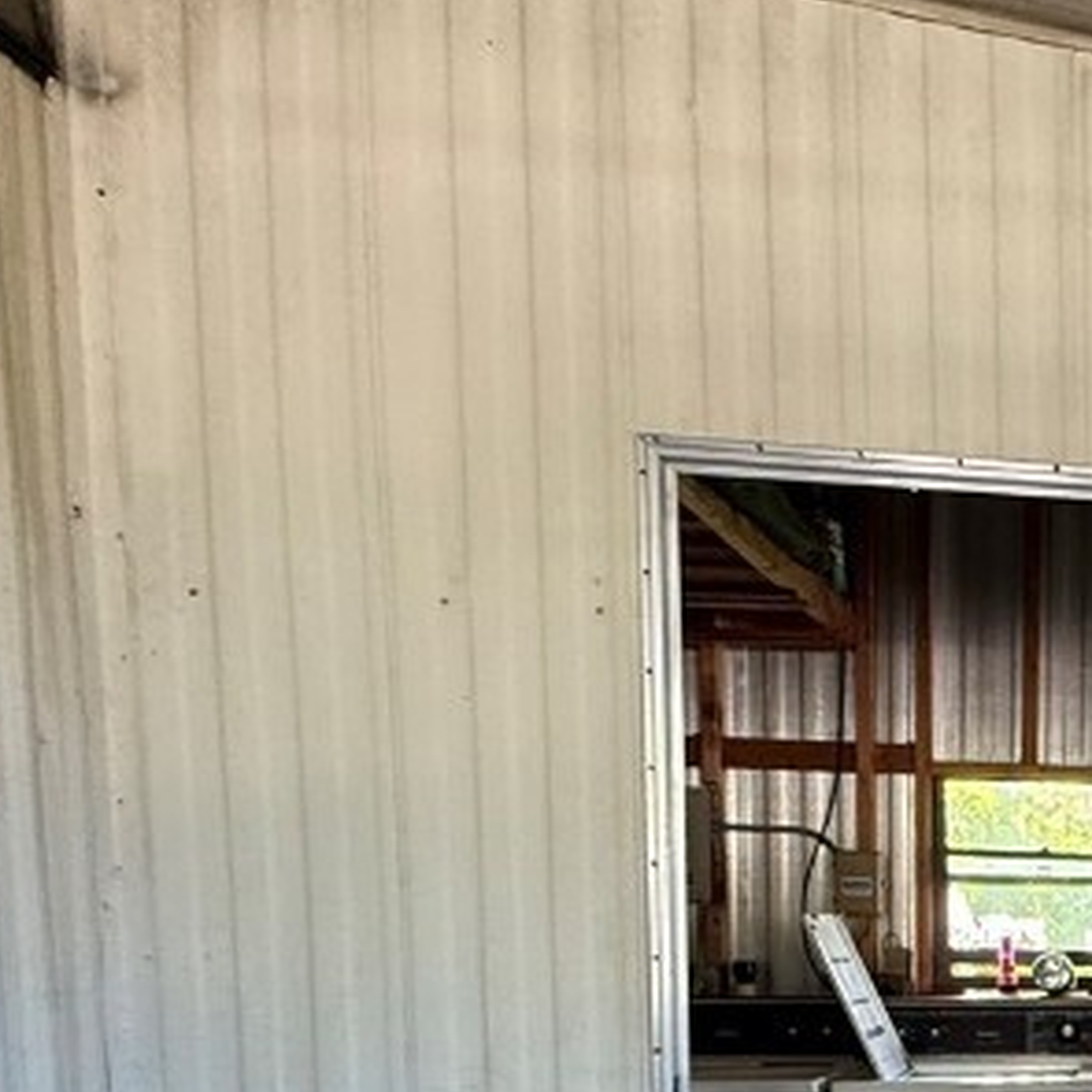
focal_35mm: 43
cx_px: 1484
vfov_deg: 35.3
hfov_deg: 29.7
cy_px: 1099
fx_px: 1535
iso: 320
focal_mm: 2.22
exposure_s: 1/73
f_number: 2.2
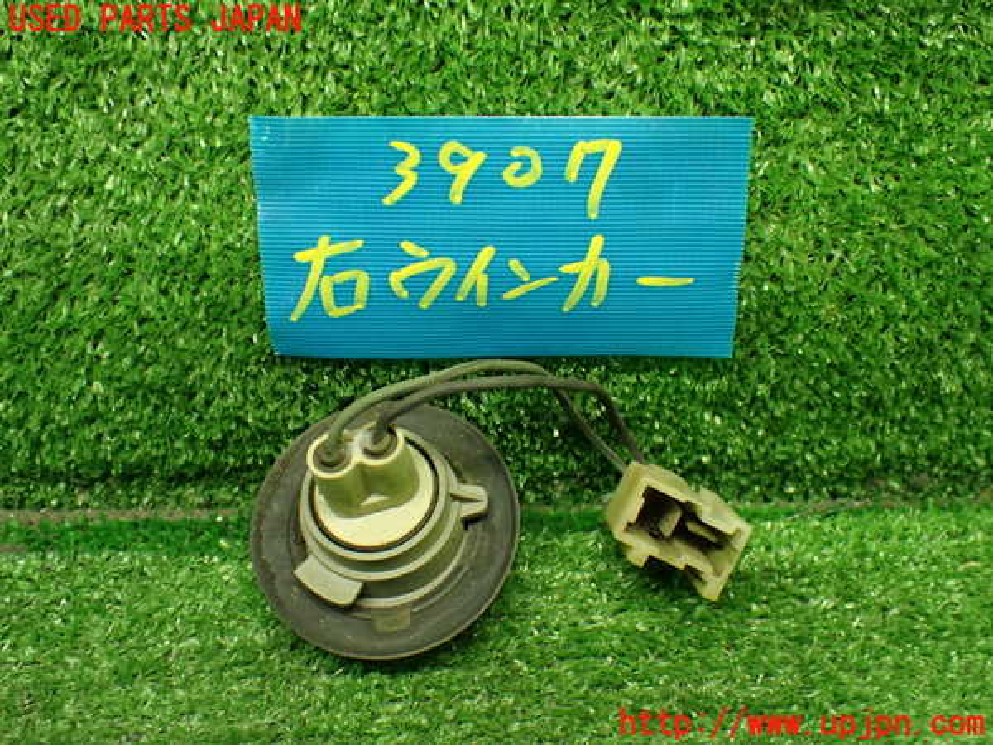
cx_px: 496
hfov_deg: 49.0
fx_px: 1090
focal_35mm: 38
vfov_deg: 37.7
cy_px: 372
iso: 800
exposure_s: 1/60
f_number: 2.7
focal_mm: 6.83
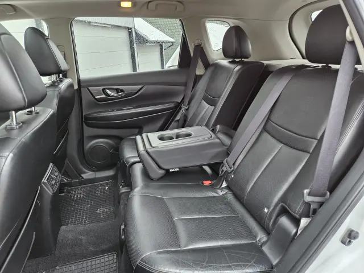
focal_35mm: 23
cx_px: 182
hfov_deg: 73.9
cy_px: 136
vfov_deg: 58.9
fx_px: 242
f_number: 1.8
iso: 250
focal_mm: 5.4
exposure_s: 1/100
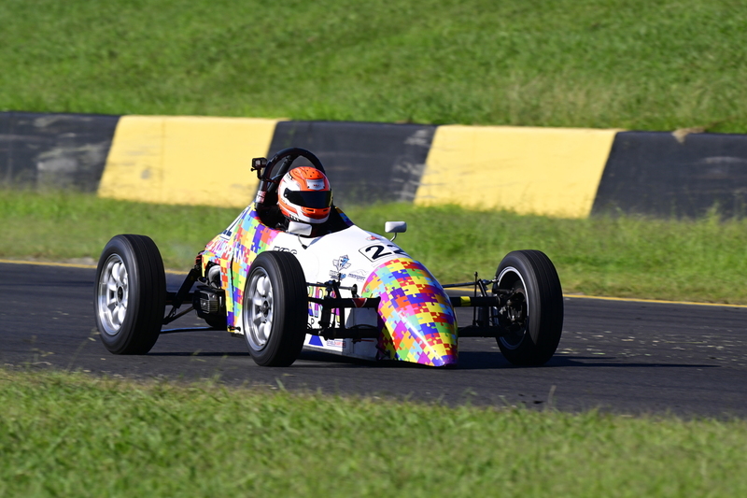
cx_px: 374
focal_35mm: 600
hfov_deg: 3.4
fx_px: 12447
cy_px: 249
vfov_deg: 2.3
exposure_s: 1/640
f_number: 11
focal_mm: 600
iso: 400
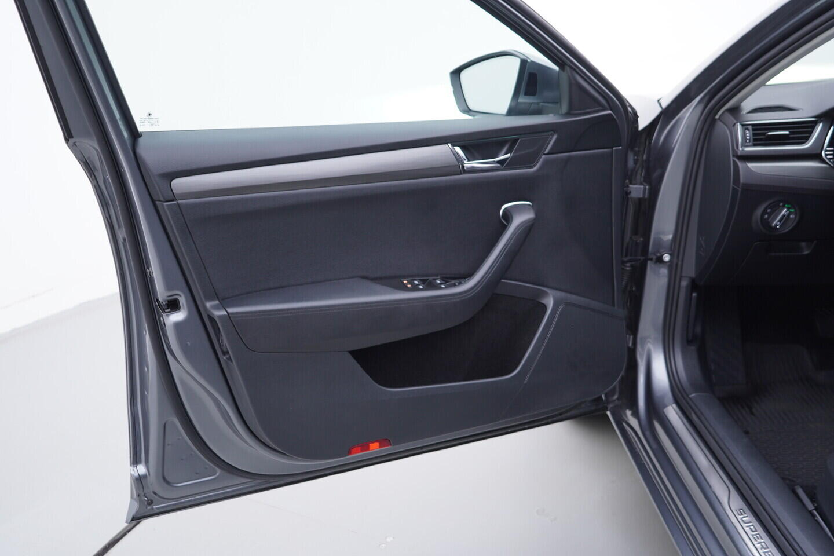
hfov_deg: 53.1
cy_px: 278
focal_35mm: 36
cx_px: 417
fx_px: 834
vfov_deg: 36.9
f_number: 3.2
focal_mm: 24
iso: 125
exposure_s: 1/50
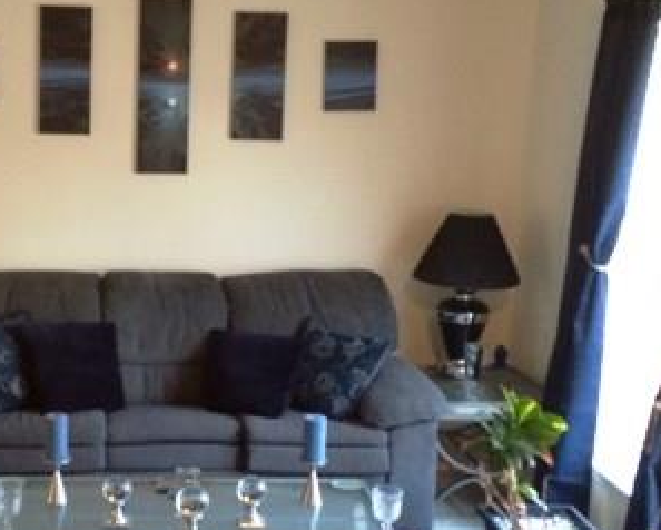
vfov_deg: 24.2
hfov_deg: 29.2
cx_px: 111
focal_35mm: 63
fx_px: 1233
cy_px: 310
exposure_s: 1/24
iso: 320
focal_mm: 4.12
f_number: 2.2
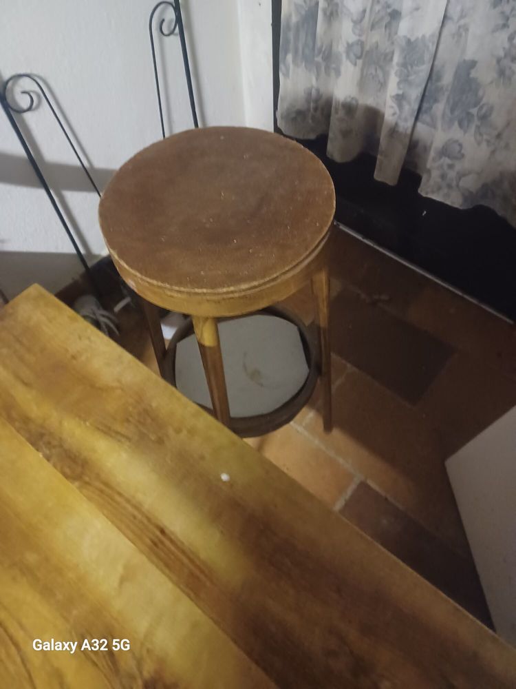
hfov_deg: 54.9
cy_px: 344
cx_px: 258
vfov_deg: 69.4
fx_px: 497
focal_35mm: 25
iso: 4000
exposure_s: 1/10
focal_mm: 4.6
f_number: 1.8
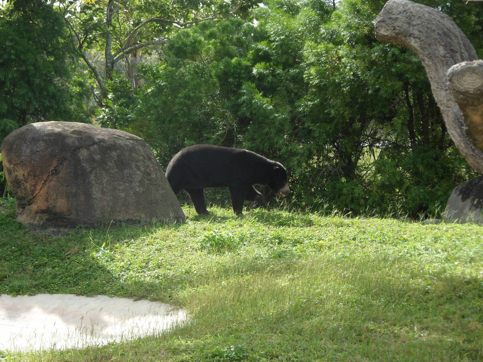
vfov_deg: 11.4
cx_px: 242
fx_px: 1814
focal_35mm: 130
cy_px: 181
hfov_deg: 15.2
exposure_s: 1/180
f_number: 5.4
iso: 80
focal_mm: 22.5
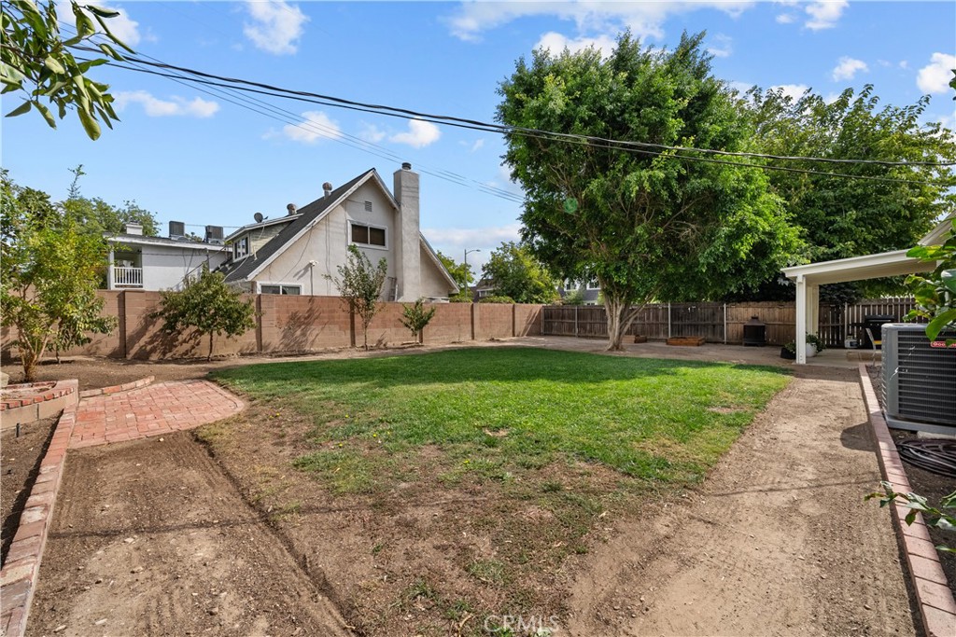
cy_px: 318
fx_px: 345
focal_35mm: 13
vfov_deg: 85.4
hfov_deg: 108.3
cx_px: 478
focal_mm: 13
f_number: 9
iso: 100
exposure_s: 1/320
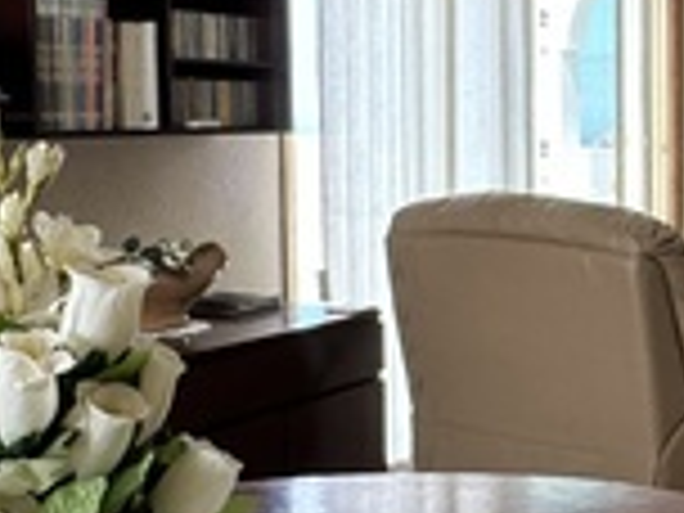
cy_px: 189
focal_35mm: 69
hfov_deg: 25.3
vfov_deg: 21.3
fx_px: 1363
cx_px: 819
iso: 250
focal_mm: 2.22
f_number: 2.2
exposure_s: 1/99
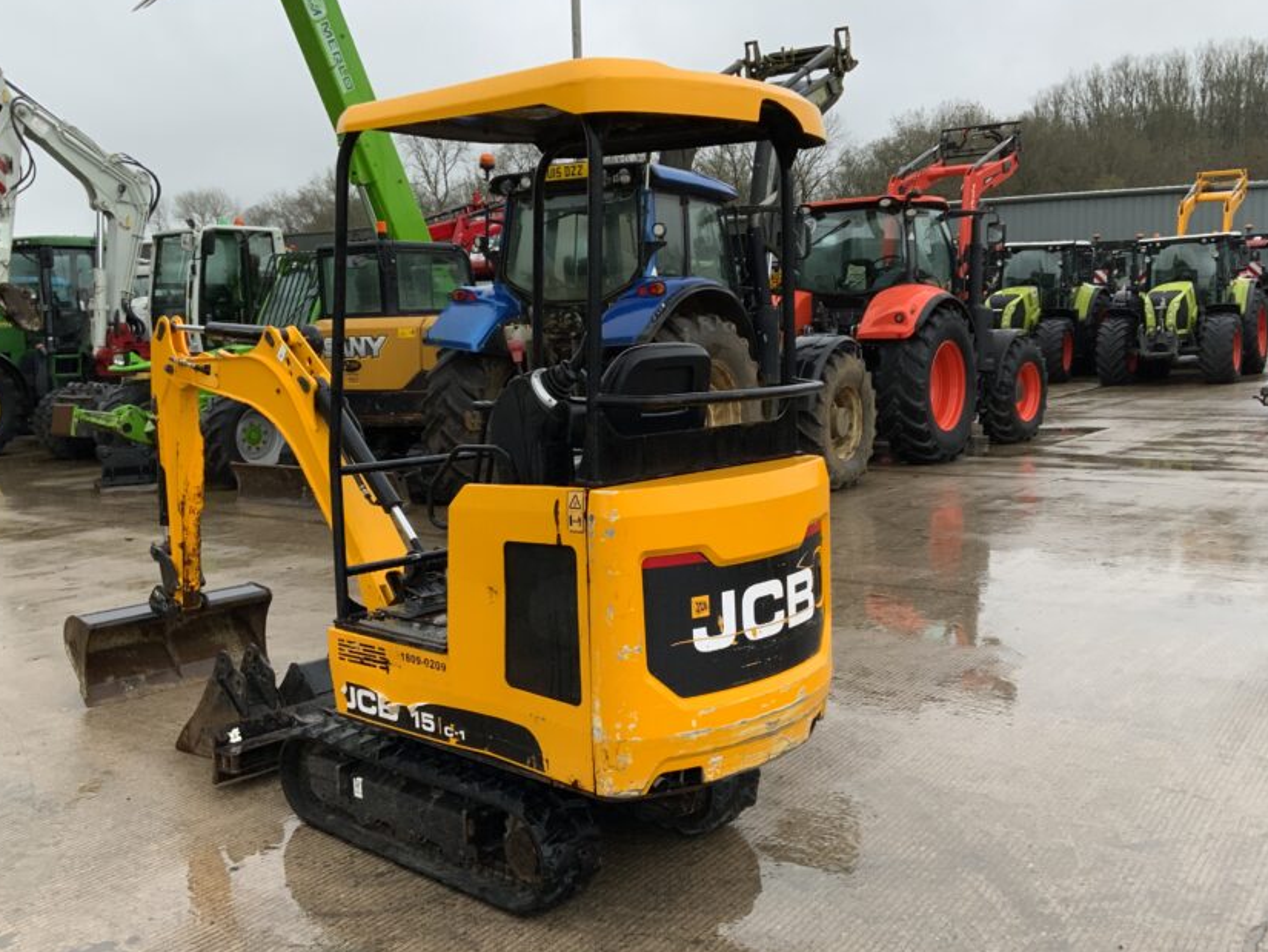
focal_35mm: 36
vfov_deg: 39.7
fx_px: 1319
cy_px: 497
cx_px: 642
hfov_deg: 51.3
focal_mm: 3
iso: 64
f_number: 1.8
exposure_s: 1/115
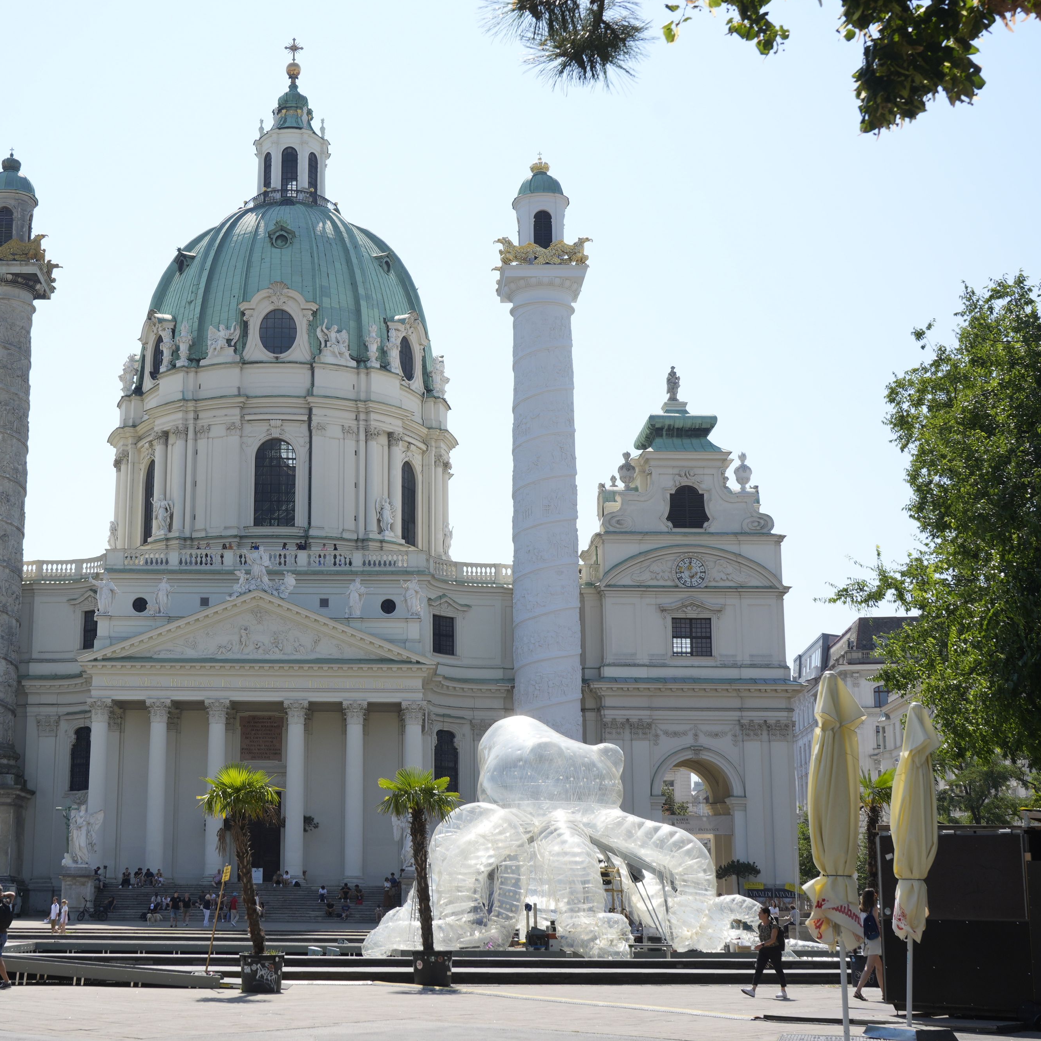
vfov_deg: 34.0
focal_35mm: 50
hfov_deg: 33.7
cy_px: 520
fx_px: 1701
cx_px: 335
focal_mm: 39
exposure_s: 1/400
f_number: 9
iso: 250
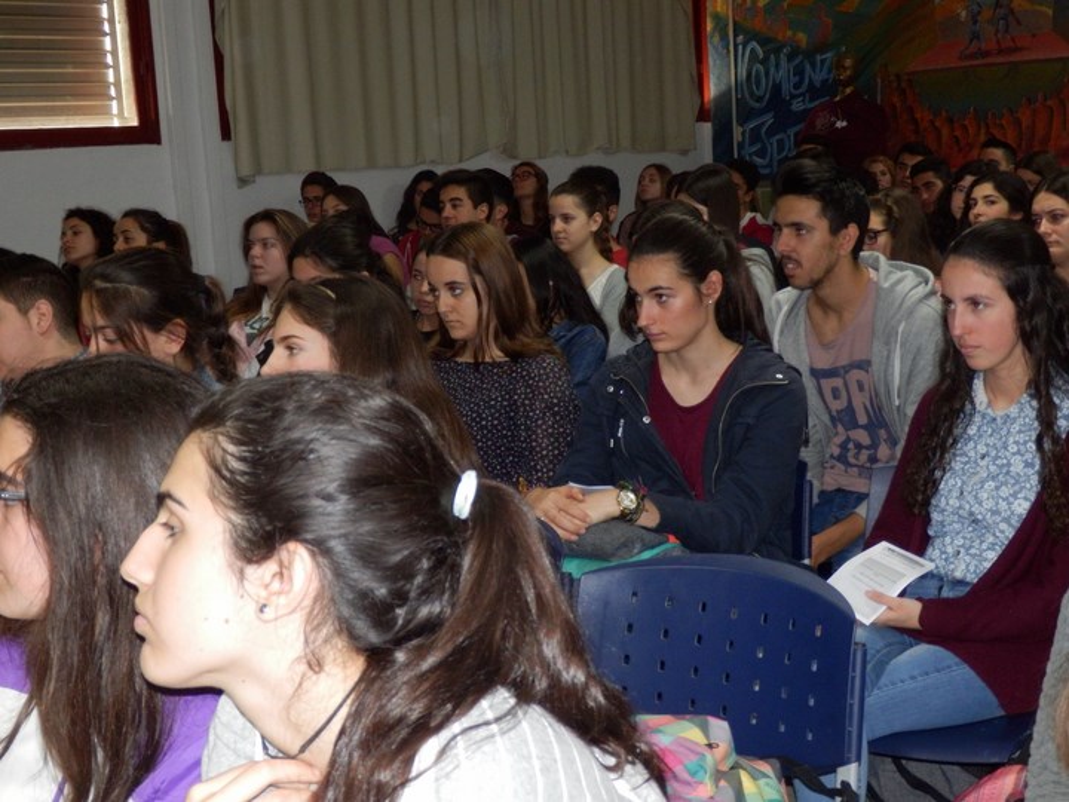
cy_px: 401
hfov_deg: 38.9
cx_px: 534
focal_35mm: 49
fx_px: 1513
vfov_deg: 29.7
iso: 400
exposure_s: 1/40
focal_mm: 8.9
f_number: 4
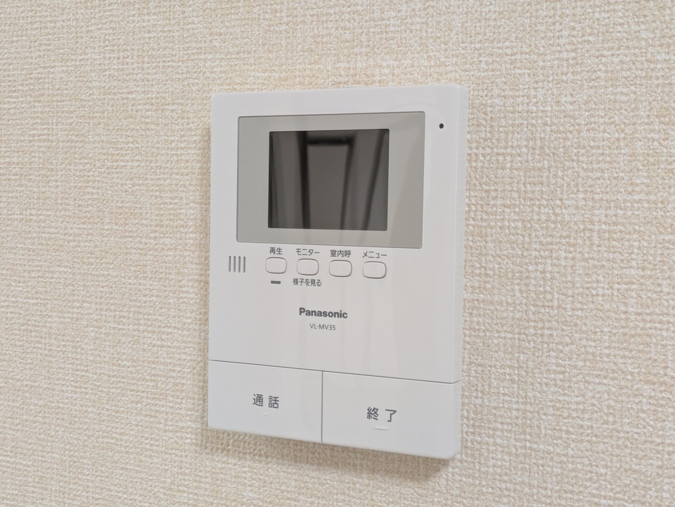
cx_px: 338
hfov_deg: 37.5
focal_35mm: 51
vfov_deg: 28.6
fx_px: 994
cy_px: 254
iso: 107
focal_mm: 5.43
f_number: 1.89
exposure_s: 1/30
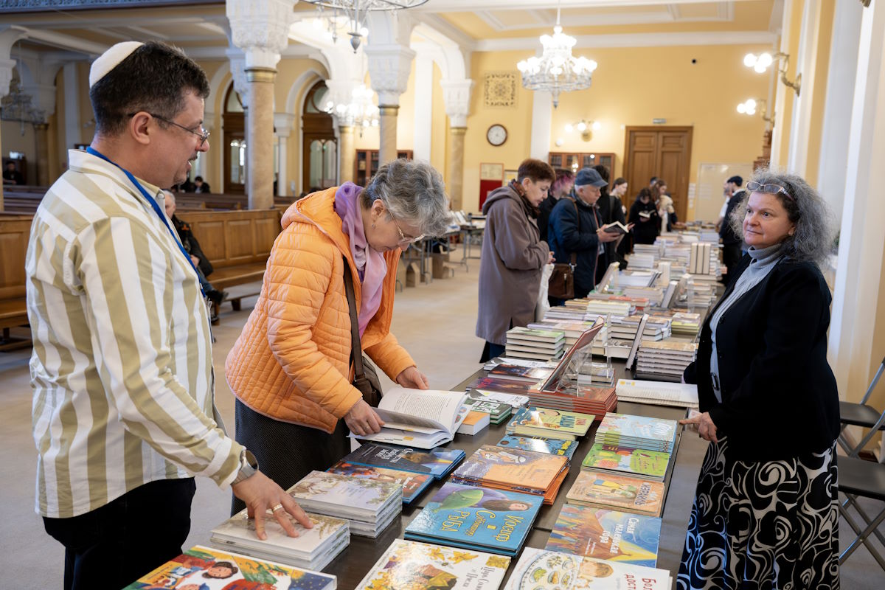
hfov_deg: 57.2
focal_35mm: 33
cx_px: 442
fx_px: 811
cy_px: 295
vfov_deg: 40.0
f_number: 4
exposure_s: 1/100
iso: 1600
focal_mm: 33
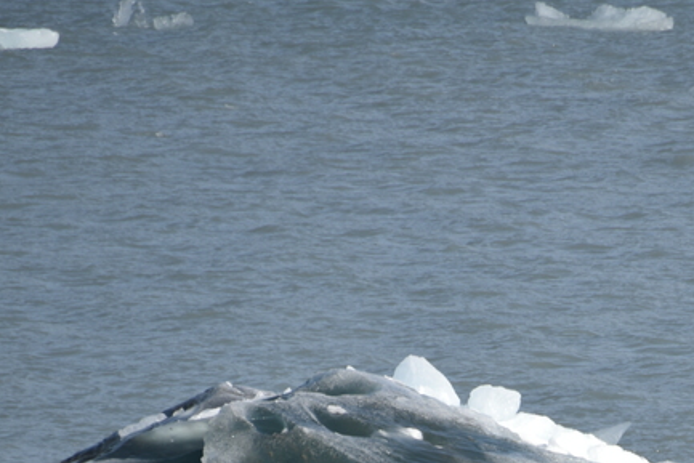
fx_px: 17104
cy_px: 636
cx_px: 583
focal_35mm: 887
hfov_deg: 2.3
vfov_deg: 1.6
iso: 100
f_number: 5.6
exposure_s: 1/640
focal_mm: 300
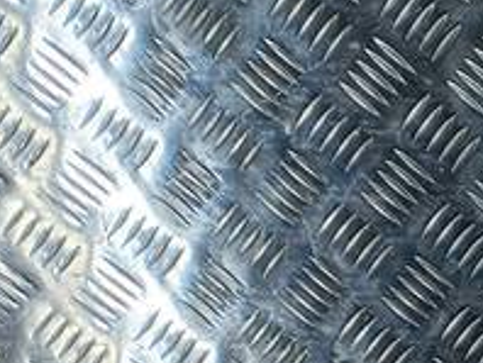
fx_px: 1802
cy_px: 675
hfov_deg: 12.0
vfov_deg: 10.7
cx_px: 1200
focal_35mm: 129
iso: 50
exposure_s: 1/100
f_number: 1.8
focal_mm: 4.6
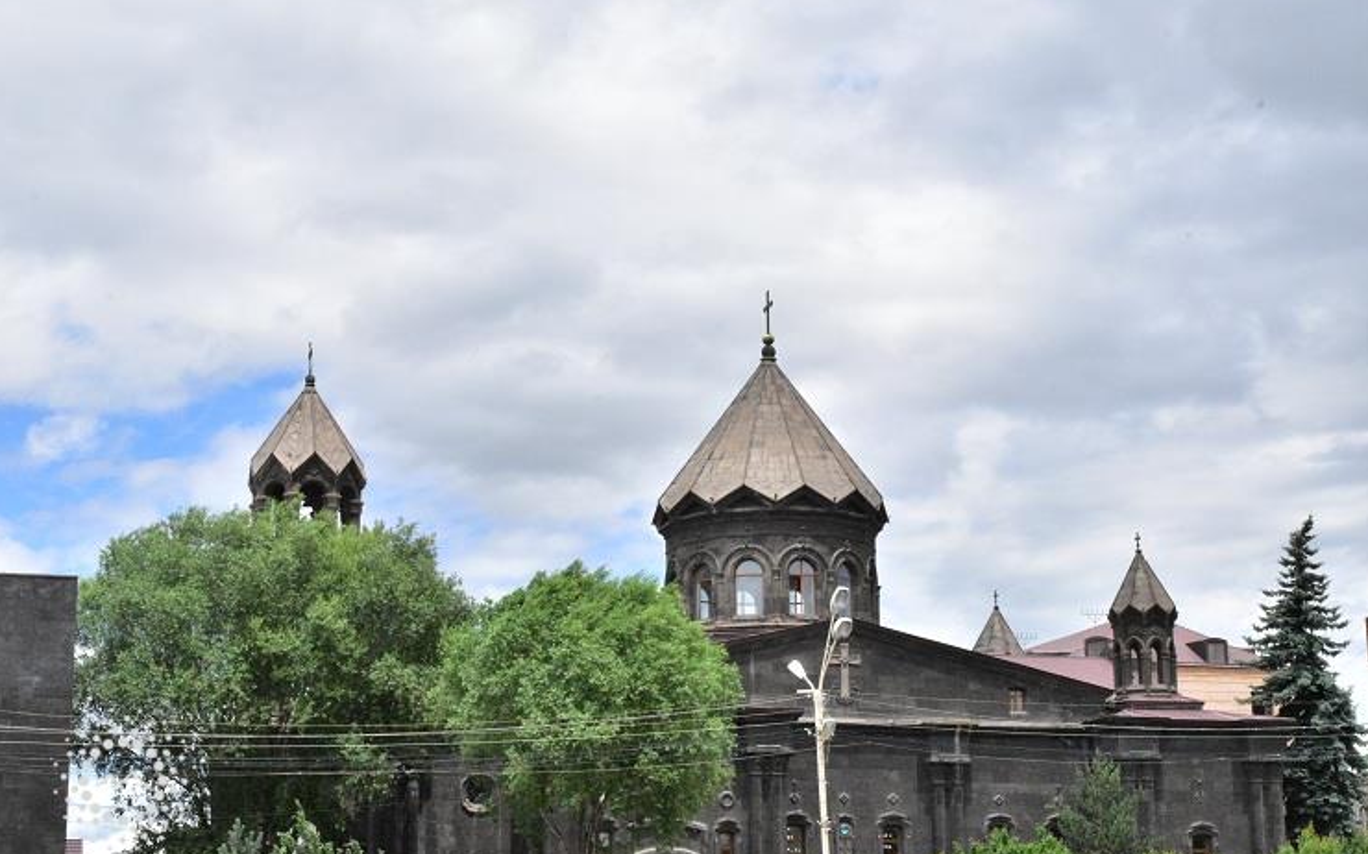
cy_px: 440
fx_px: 2311
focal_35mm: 62
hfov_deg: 33.0
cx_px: 684
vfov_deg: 20.9
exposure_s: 1/800
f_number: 29
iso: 3200
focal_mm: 40
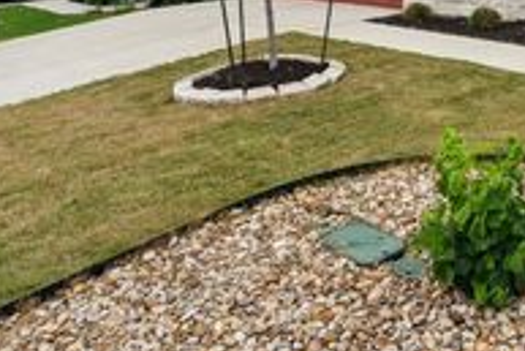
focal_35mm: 44
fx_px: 642
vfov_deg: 26.9
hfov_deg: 40.4
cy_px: -75
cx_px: 492
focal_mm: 17
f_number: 8
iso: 500
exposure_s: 1/350
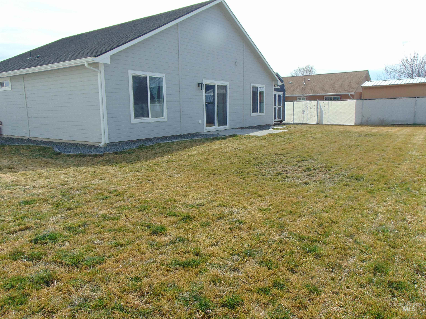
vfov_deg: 54.9
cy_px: 160
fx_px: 308
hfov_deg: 69.4
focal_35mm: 25
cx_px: 213
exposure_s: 1/250
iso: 80
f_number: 7.7
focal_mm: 4.5
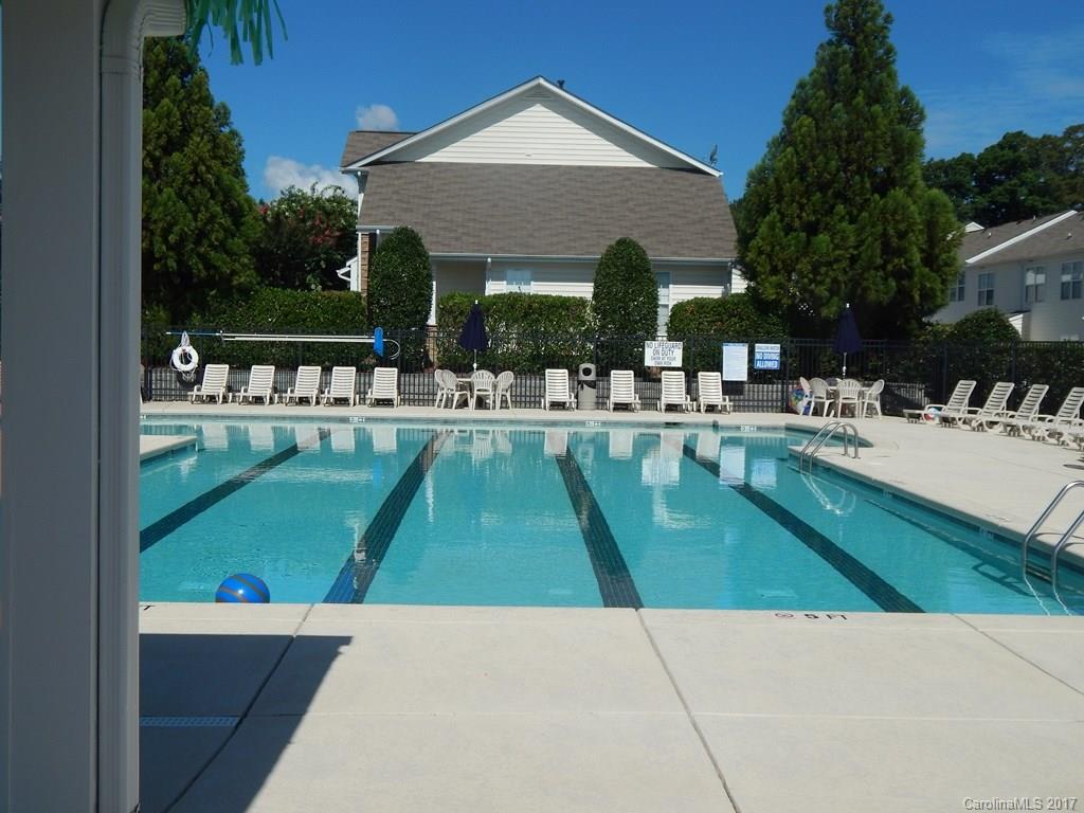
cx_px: 542
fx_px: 1190
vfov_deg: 37.7
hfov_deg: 49.0
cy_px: 406
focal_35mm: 38
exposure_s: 1/800
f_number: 6.9
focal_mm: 6.8
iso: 125
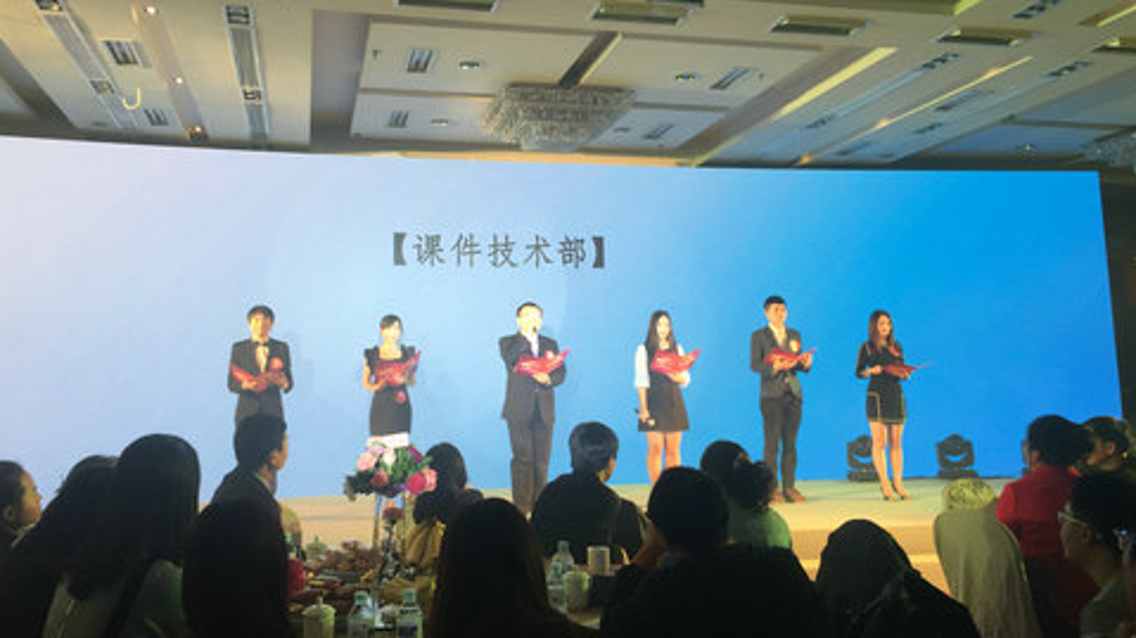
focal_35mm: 33
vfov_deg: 35.5
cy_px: 267
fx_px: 994
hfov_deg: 59.5
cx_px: 548
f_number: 2.2
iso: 32
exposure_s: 1/60
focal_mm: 4.15
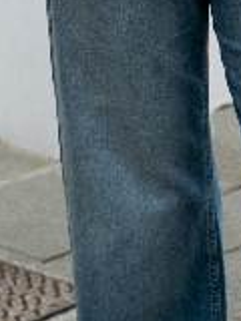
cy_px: -337
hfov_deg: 5.1
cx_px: 225
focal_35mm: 290
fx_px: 2692
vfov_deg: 6.6
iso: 500
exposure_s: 1/200
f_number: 5.6
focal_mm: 69
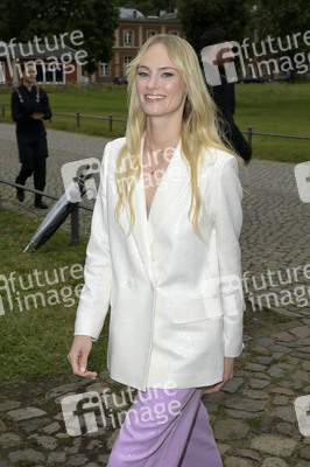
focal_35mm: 50
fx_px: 647
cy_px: 234
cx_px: 155
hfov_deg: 26.9
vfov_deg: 39.6
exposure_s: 1/200
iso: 250
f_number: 8
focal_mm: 50
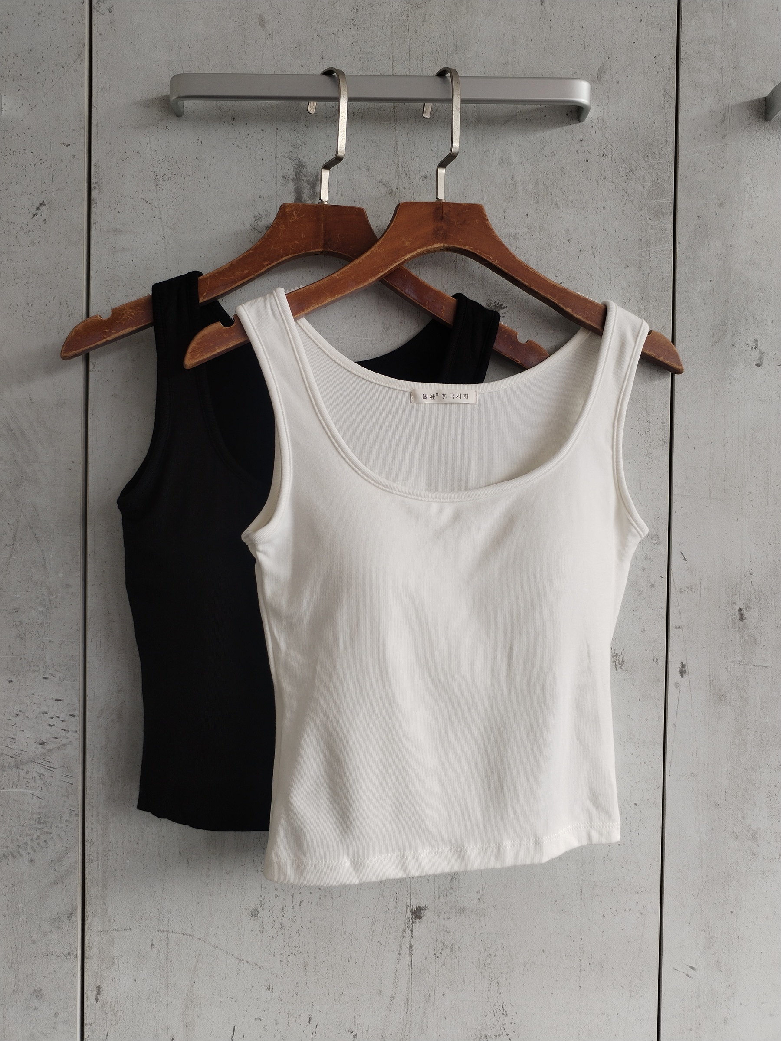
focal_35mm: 29
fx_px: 872
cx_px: 390
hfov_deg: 48.2
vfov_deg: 61.7
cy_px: 520
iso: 102
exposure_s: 1/100
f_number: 1.8
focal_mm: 4.75
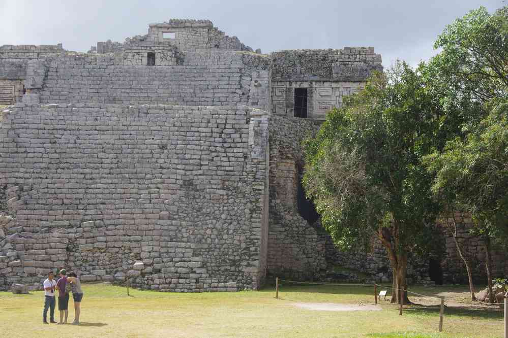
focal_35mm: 72
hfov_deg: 28.1
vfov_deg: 18.9
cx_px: 254
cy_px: 169
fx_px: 1016
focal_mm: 47.5
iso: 200
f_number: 9
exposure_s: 1/80
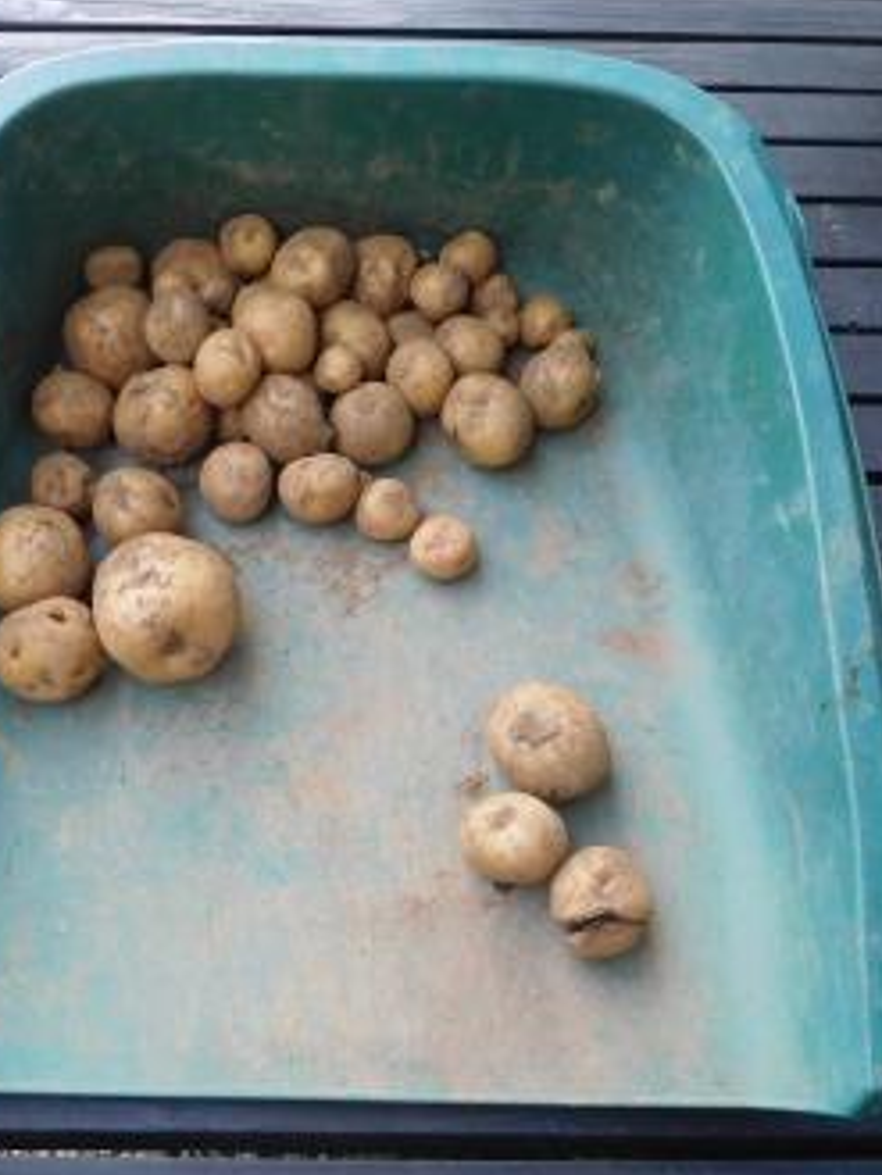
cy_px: 589
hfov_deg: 41.2
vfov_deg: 53.9
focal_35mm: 34
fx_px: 1154
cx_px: 289
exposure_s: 1/40
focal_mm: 4.5
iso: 125
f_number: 3.4
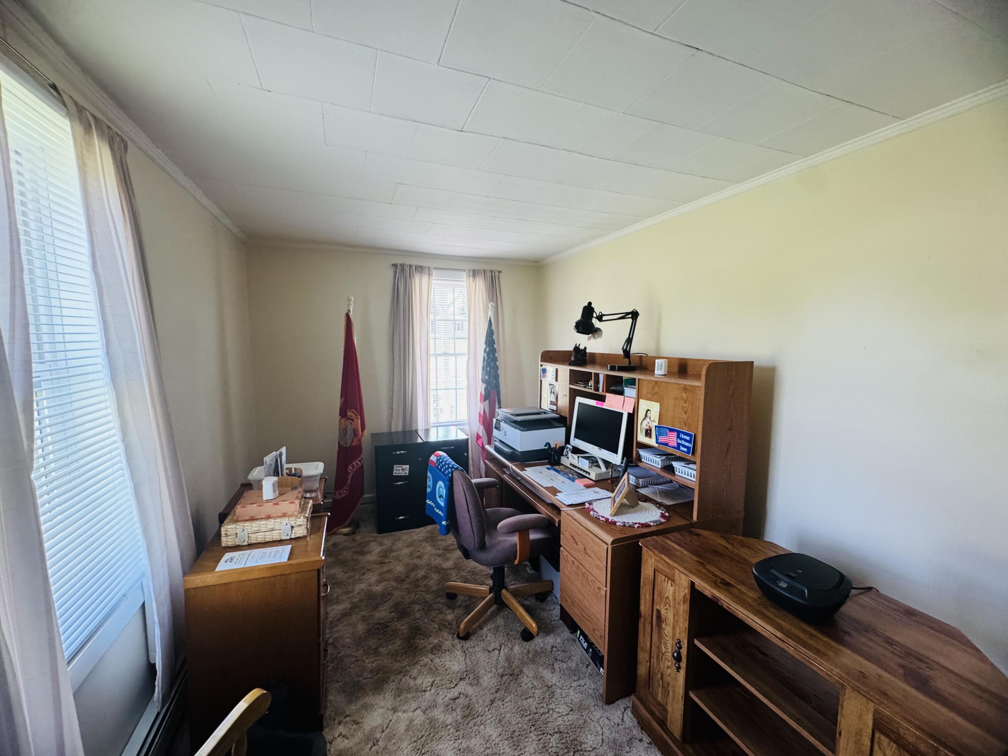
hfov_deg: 102.1
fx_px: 408
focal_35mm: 14
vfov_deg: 85.7
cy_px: 378
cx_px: 504
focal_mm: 2.22
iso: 320
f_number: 2.2
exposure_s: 1/60
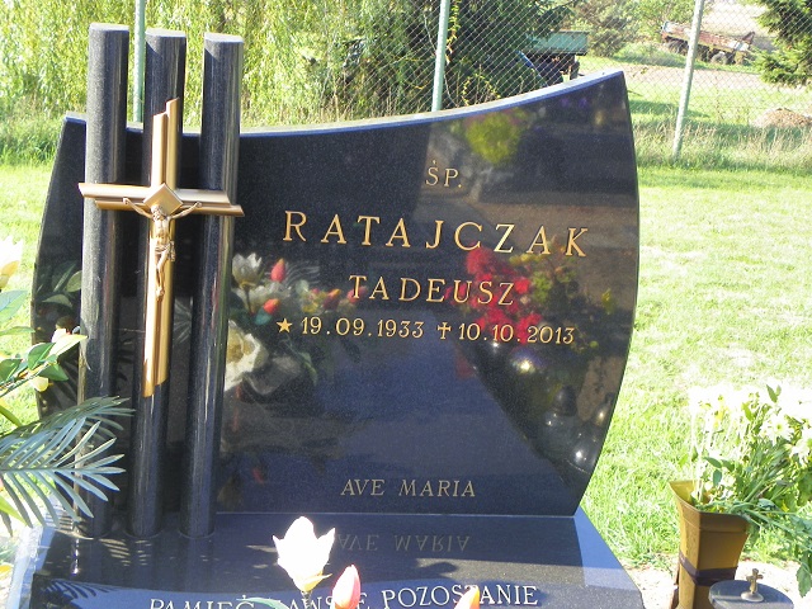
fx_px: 1314
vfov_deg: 26.1
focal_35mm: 56
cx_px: 406
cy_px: 304
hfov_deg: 34.3
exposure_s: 1/80
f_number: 3.5
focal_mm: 9.9
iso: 64
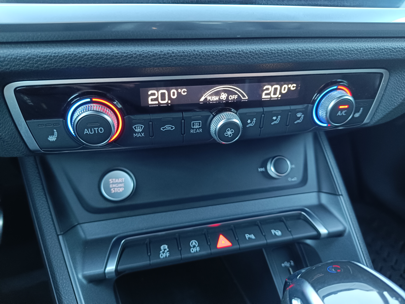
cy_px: 152
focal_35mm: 24
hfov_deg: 71.6
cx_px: 202
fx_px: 281
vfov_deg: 56.8
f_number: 1.88
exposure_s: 1/33.3
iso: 583
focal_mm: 5.59
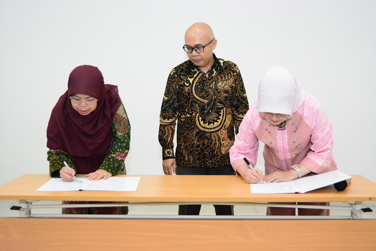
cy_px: 126
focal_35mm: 45
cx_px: 188
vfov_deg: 29.8
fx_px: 470
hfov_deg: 43.6
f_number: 4.2
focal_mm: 30
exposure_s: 1/160
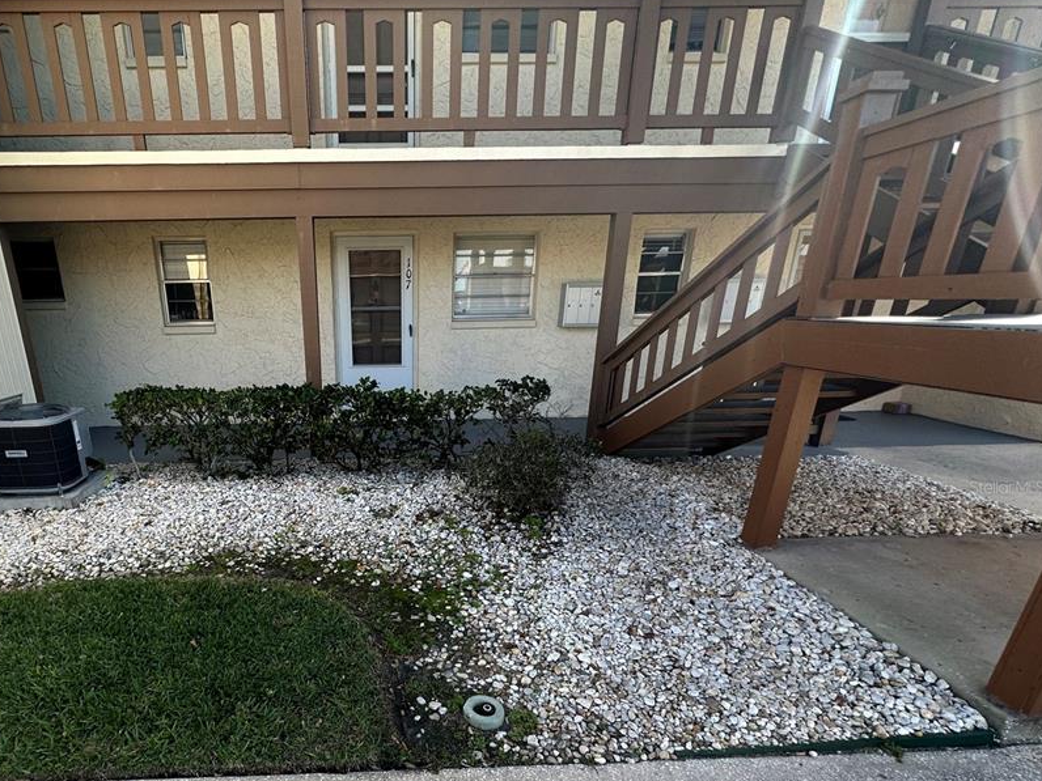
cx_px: 378
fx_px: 542
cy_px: 487
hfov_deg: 85.7
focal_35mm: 18
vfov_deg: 70.5
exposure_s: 1/299
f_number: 2.2
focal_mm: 2.22
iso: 40
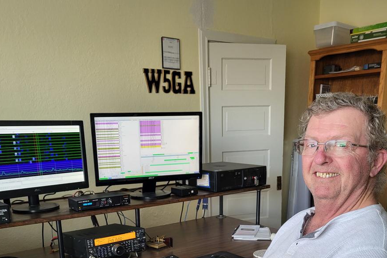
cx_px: 193
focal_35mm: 37
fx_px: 398
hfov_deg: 51.9
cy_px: 229
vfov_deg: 34.1
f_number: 1.8
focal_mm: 5.4
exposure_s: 1/50
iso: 200
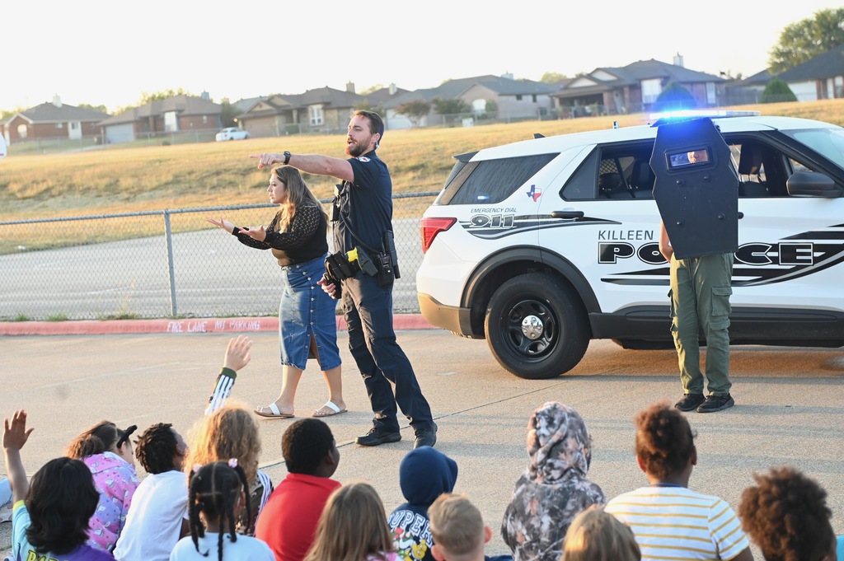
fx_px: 1640
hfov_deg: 28.9
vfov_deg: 19.4
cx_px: 422
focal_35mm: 70
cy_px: 280
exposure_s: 1/1000
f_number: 4
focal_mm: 70
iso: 1600
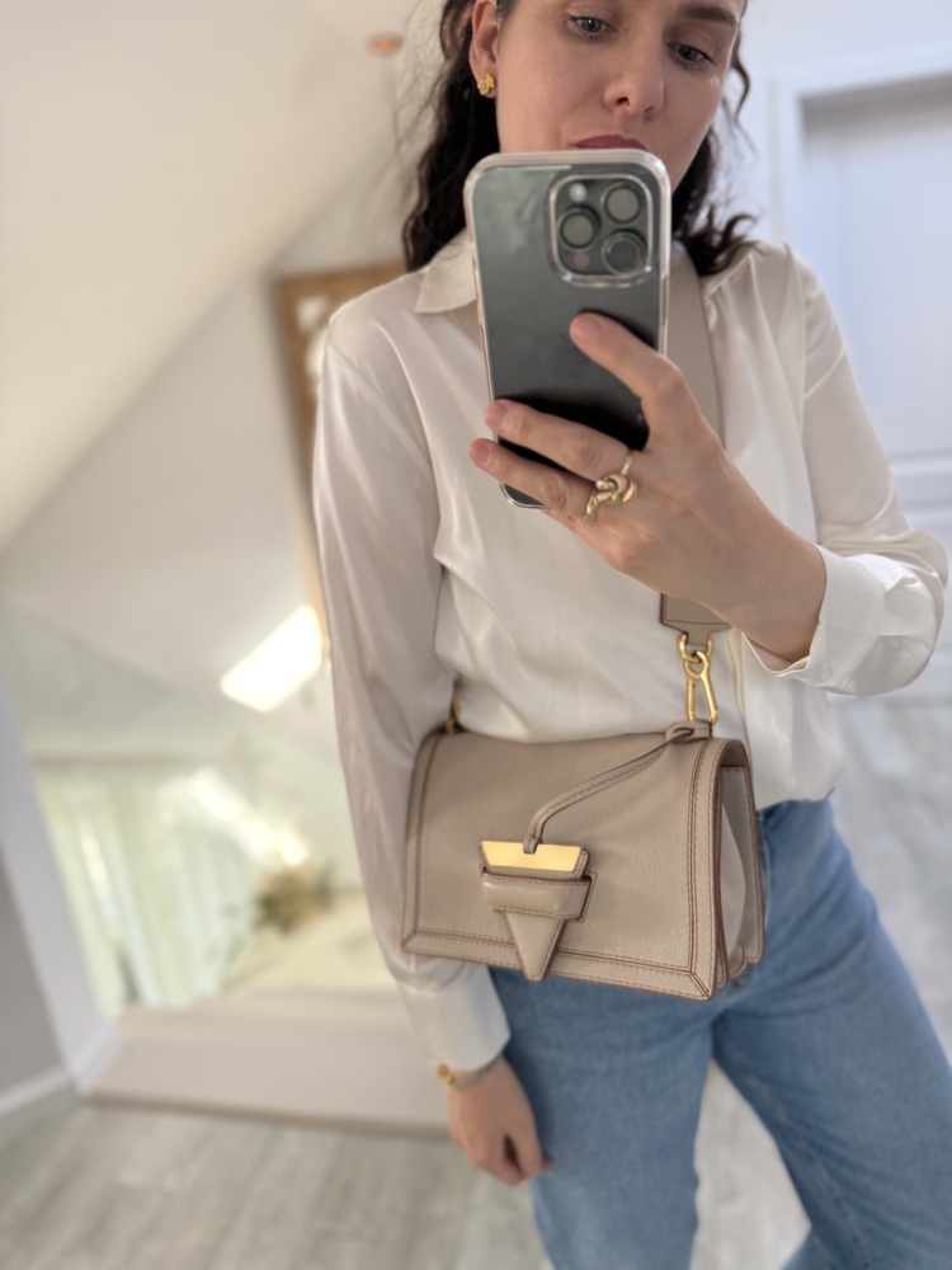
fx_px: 880
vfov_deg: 71.6
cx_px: 476
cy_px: 635
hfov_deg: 56.8
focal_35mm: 24
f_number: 1.78
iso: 200
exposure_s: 1/64
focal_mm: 6.76
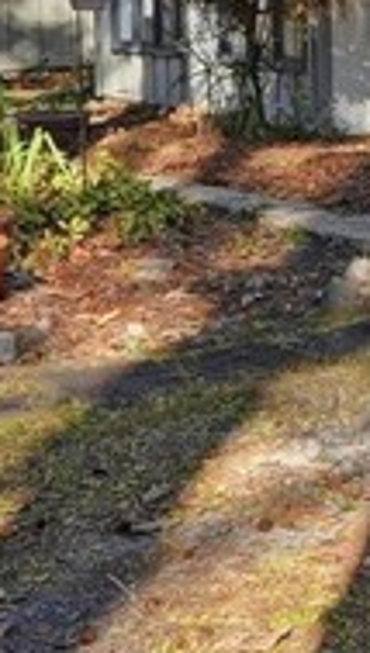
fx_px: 1666
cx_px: 922
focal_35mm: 96
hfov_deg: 10.6
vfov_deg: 21.0
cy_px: -79
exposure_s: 1/8000
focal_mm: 16
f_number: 9
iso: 320
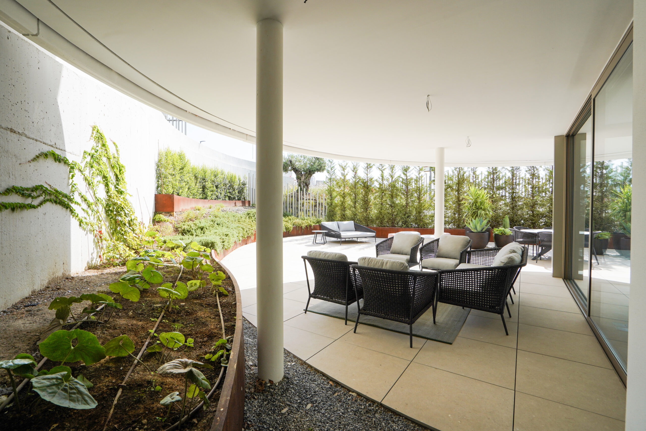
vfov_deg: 73.8
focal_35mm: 16
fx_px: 287
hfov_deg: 96.7
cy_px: 216
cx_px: 323
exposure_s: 1/200
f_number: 10
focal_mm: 16
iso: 200
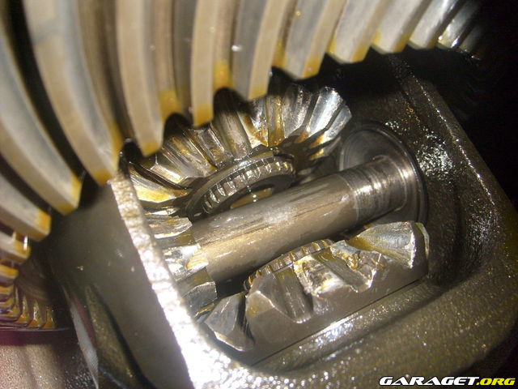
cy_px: 194
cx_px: 259
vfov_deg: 40.7
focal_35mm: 35
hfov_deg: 52.6
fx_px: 524
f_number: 2.8
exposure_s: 1/45
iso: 100
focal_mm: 5.8
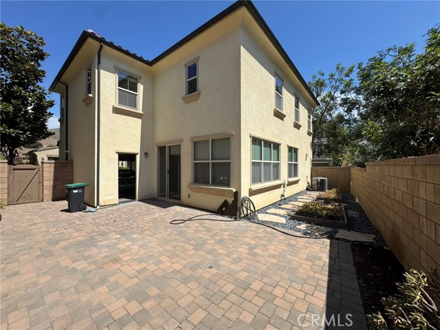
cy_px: 165
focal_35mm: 14
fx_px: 178
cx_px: 220
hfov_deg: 102.1
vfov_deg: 85.7
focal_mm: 2.22
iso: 50
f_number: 2.2
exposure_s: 1/2674
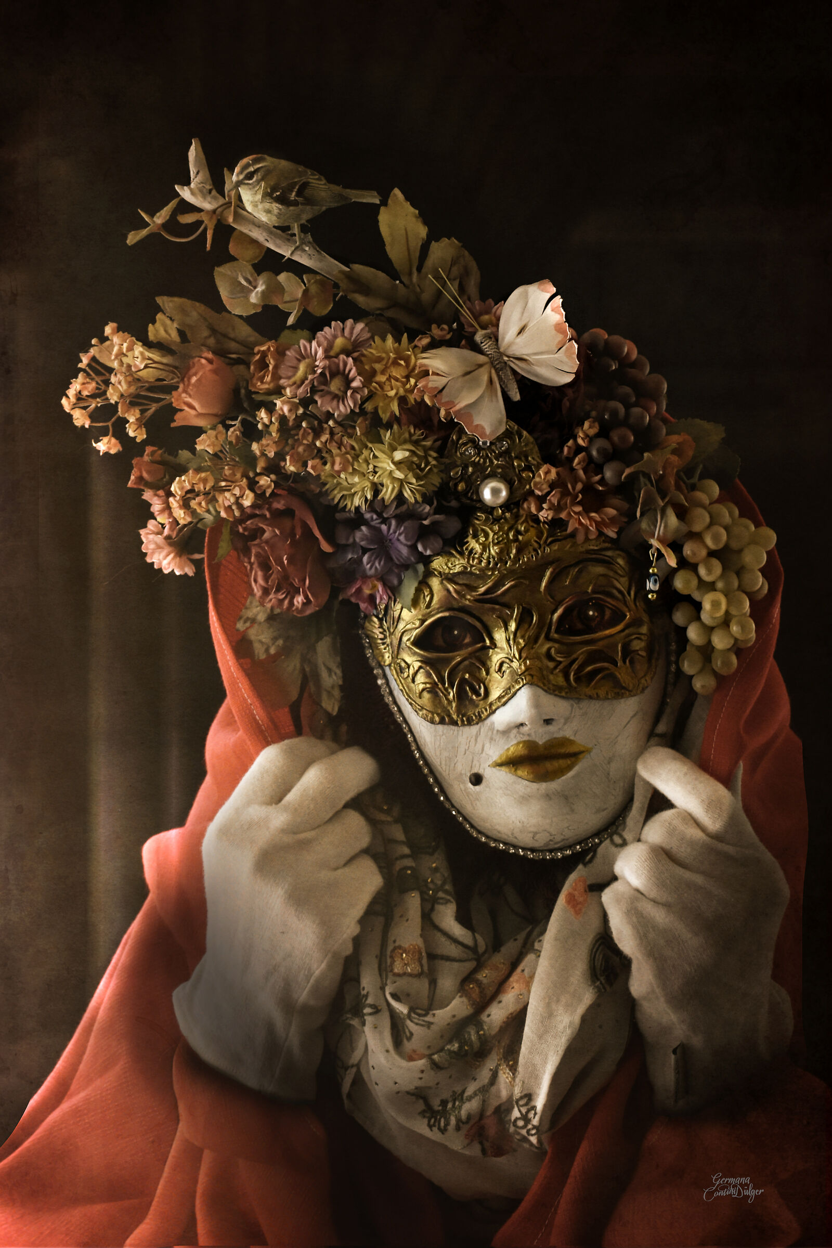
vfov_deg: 38.9
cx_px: 416
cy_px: 624
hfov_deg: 26.5
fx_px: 1768
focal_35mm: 51
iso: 1600
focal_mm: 34
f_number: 8
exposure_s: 1/20
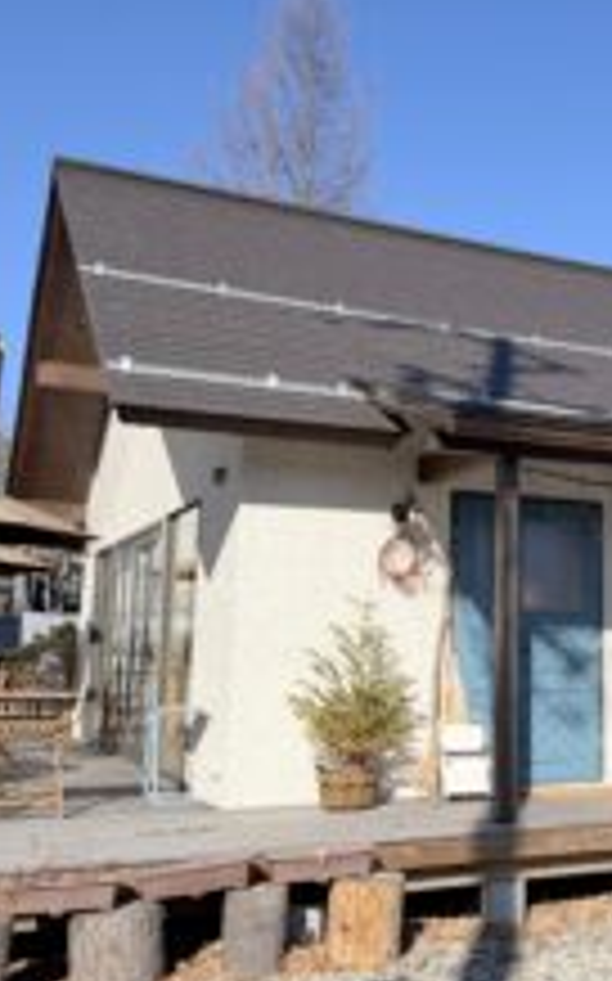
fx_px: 1122
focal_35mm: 42
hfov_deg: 29.6
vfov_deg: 47.2
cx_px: 513
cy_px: 500
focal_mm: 6.76
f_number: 1.78
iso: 80
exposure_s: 1/5319
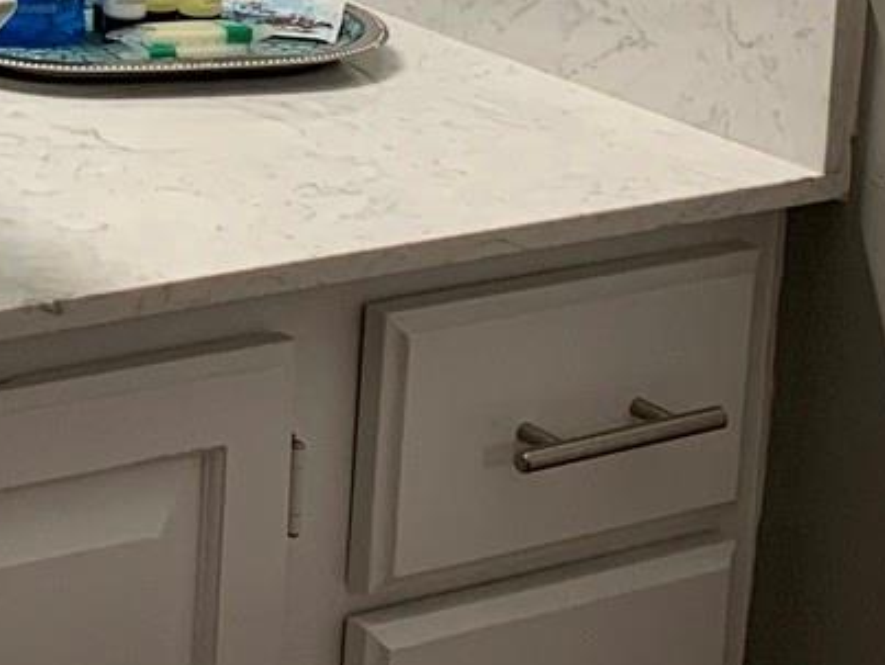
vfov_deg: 10.9
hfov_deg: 14.3
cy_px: -285
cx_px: -246
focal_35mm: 132
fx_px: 3378
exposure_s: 1/60
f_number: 1.8
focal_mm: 4.25
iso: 100
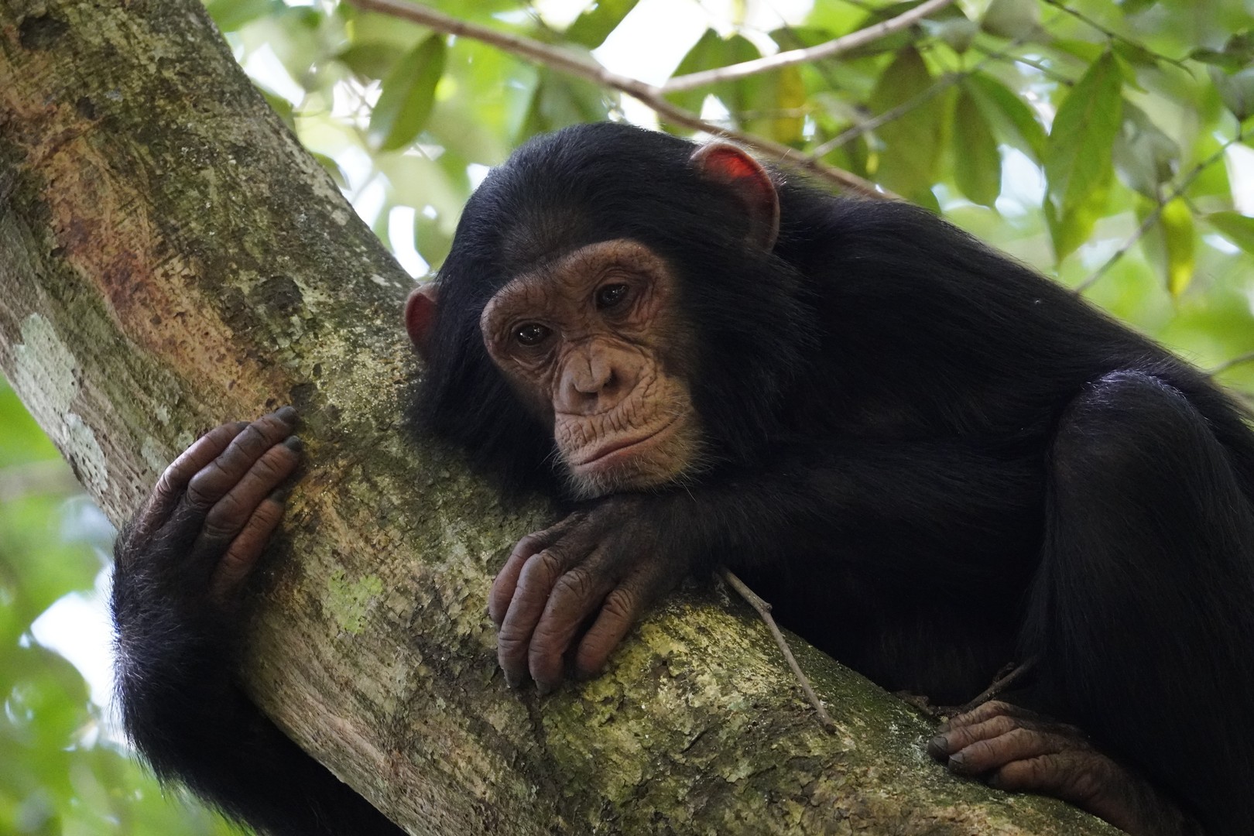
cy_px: 418
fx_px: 31348
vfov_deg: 1.5
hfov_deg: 2.3
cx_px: 627
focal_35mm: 900
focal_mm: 600
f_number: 6.3
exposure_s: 1/125
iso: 6400
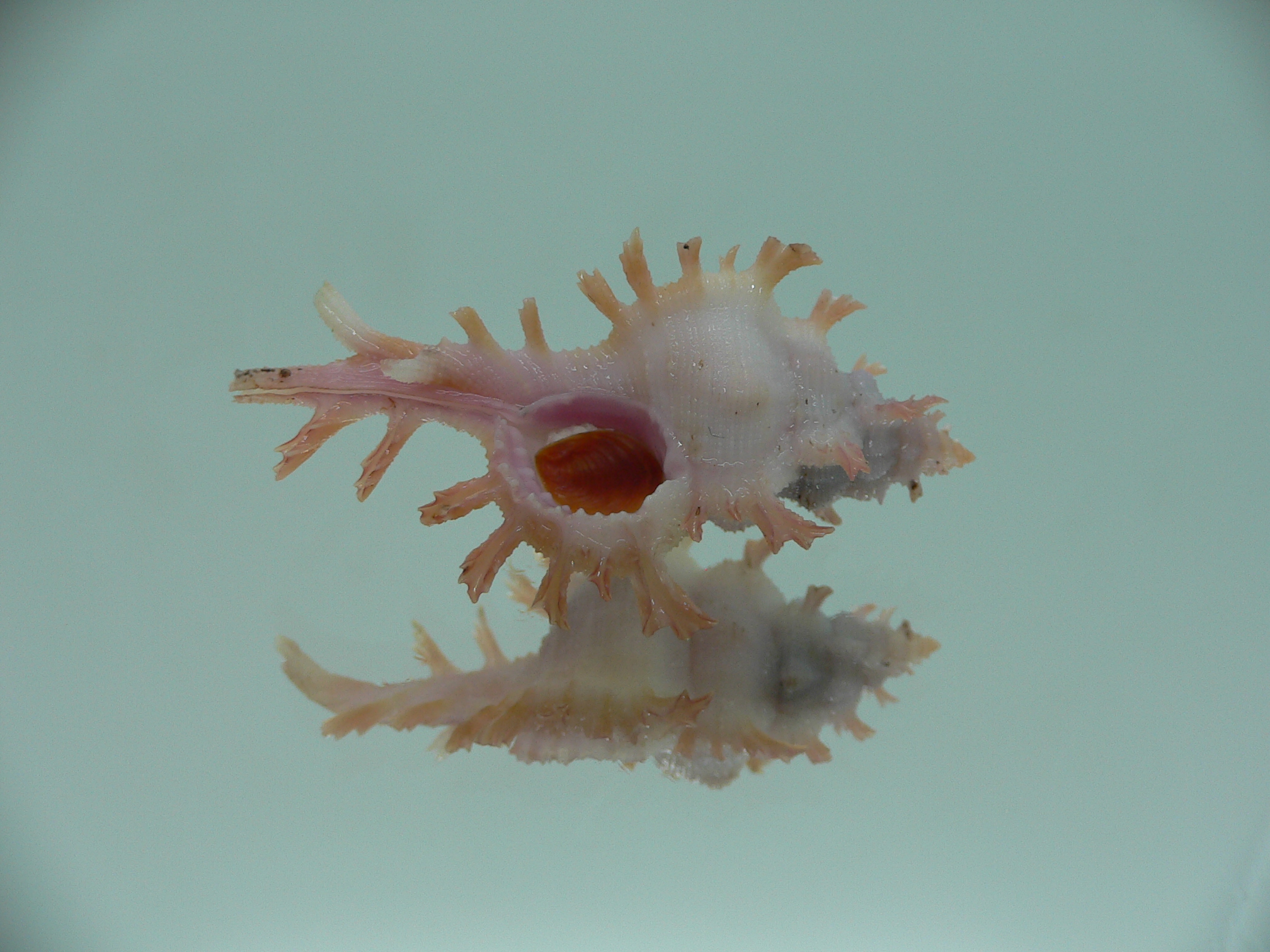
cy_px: 476
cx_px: 635
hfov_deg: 52.6
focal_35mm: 35
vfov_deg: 40.7
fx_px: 1284
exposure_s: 1/60
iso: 80
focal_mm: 4.6
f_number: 2.8
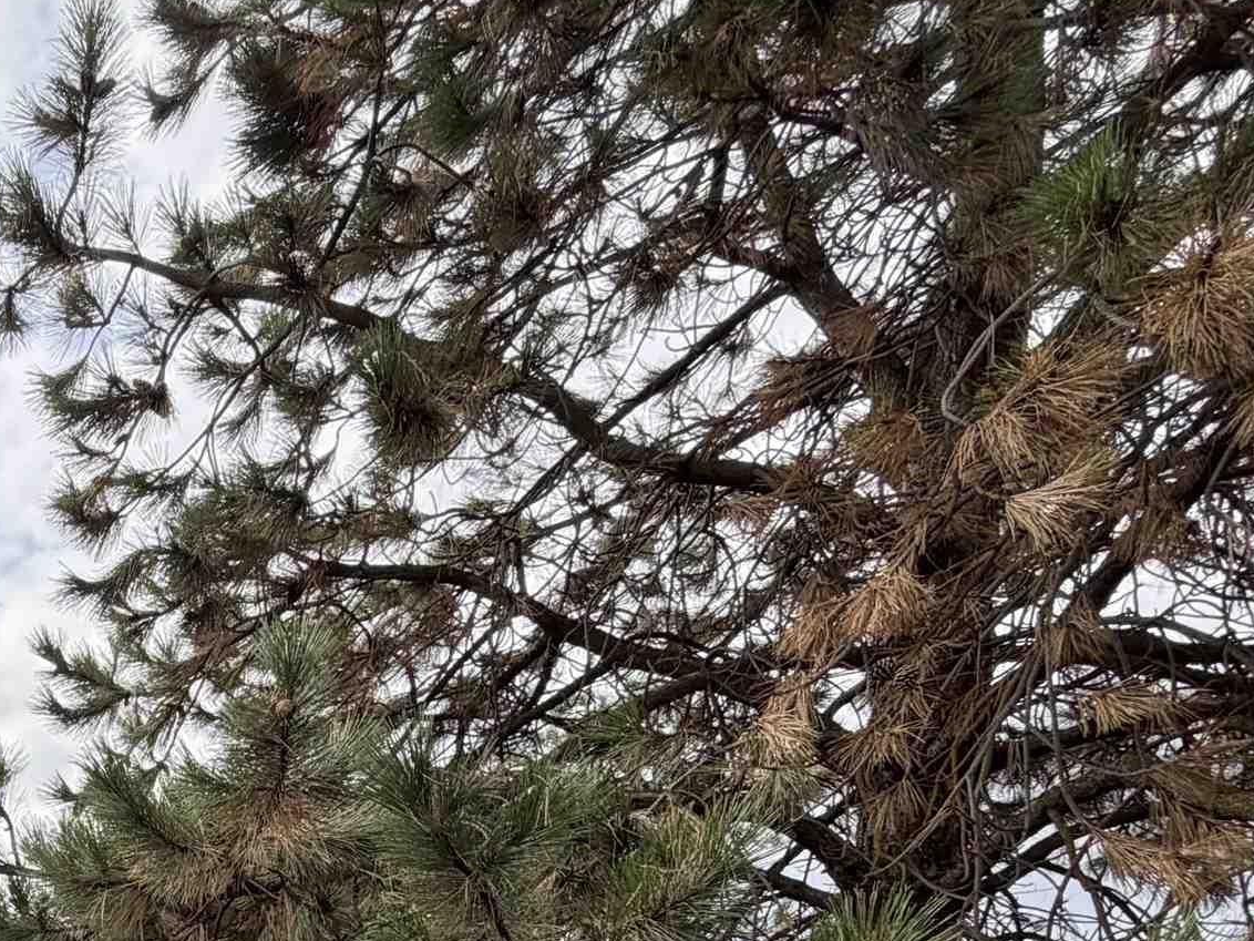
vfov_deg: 29.6
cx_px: -225
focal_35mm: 38
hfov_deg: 37.8
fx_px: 1377
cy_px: 1248
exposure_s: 1/502
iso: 50
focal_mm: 2.22
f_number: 2.2
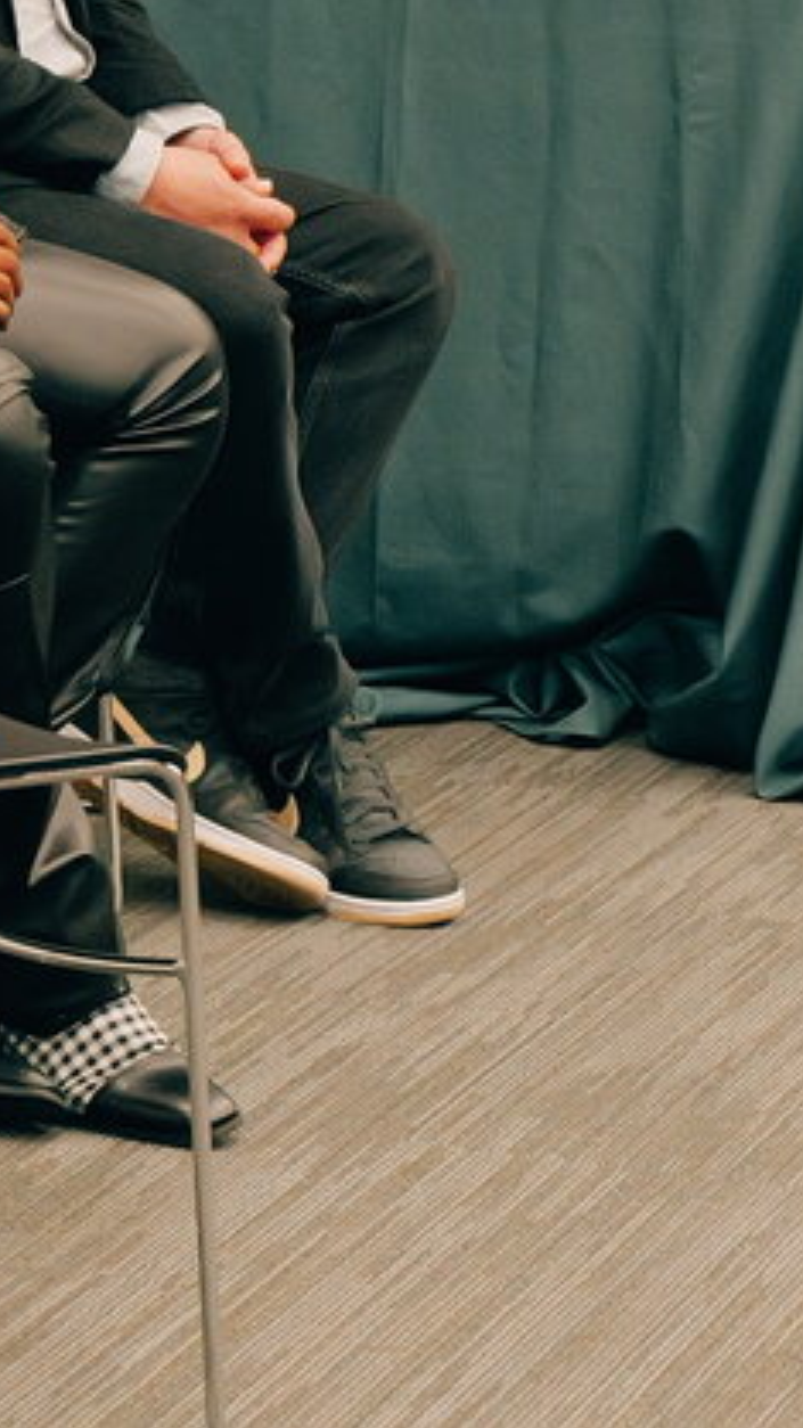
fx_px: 8520
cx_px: 27
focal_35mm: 225
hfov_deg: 5.4
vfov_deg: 9.4
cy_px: -393
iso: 4000
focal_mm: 60
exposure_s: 1/125
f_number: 8
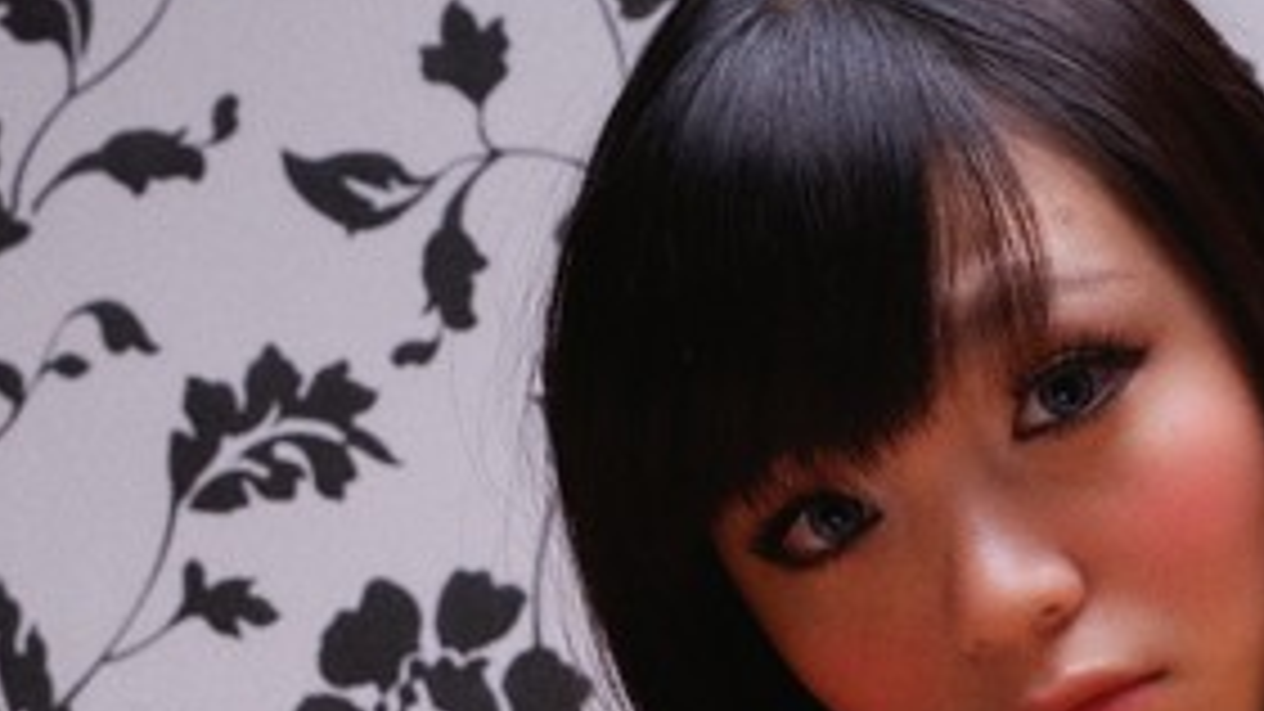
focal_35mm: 191
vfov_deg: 6.3
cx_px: 958
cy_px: 1044
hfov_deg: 11.2
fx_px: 6401
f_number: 8
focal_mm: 50
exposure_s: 1/125
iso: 100
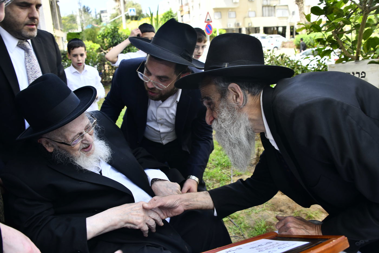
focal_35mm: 28
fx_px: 295
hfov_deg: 65.5
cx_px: 190
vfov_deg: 46.4
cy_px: 126
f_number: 5.6
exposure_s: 1/250
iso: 250
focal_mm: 28
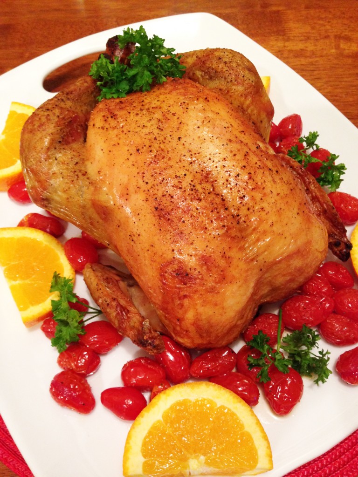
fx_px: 455
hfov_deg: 42.9
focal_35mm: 33
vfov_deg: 55.4
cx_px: 179
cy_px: 238
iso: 200
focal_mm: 4.12
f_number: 2.4
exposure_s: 1/20
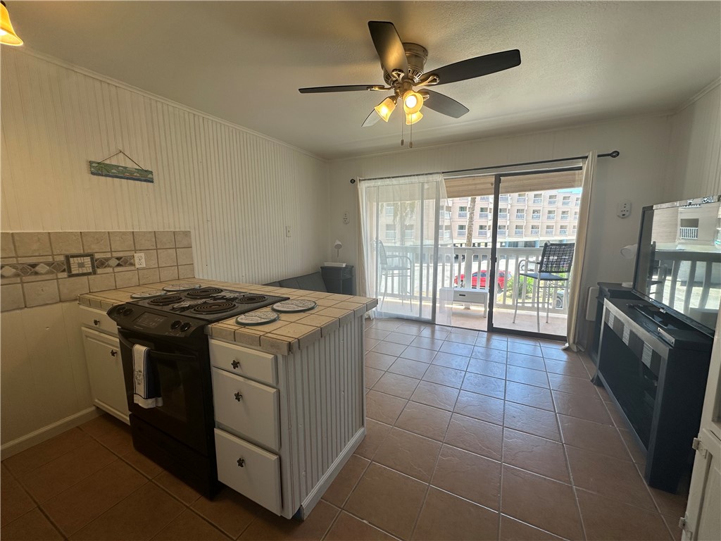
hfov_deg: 102.1
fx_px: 292
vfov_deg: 85.7
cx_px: 360
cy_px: 270
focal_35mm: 14
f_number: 2.2
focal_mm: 2.22
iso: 40
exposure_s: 1/214
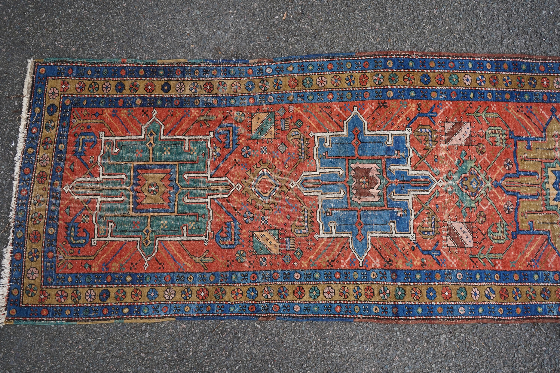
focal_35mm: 28
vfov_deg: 46.4
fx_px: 436
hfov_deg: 65.5
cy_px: 186
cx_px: 280
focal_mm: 28
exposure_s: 1/60
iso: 250
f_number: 6.3
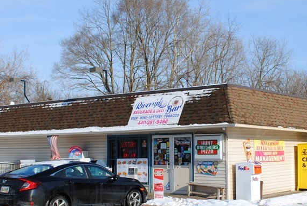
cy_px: 114
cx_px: 188
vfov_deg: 23.9
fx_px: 487
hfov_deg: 34.8
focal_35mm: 57
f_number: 9
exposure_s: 1/320
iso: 100
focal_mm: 20
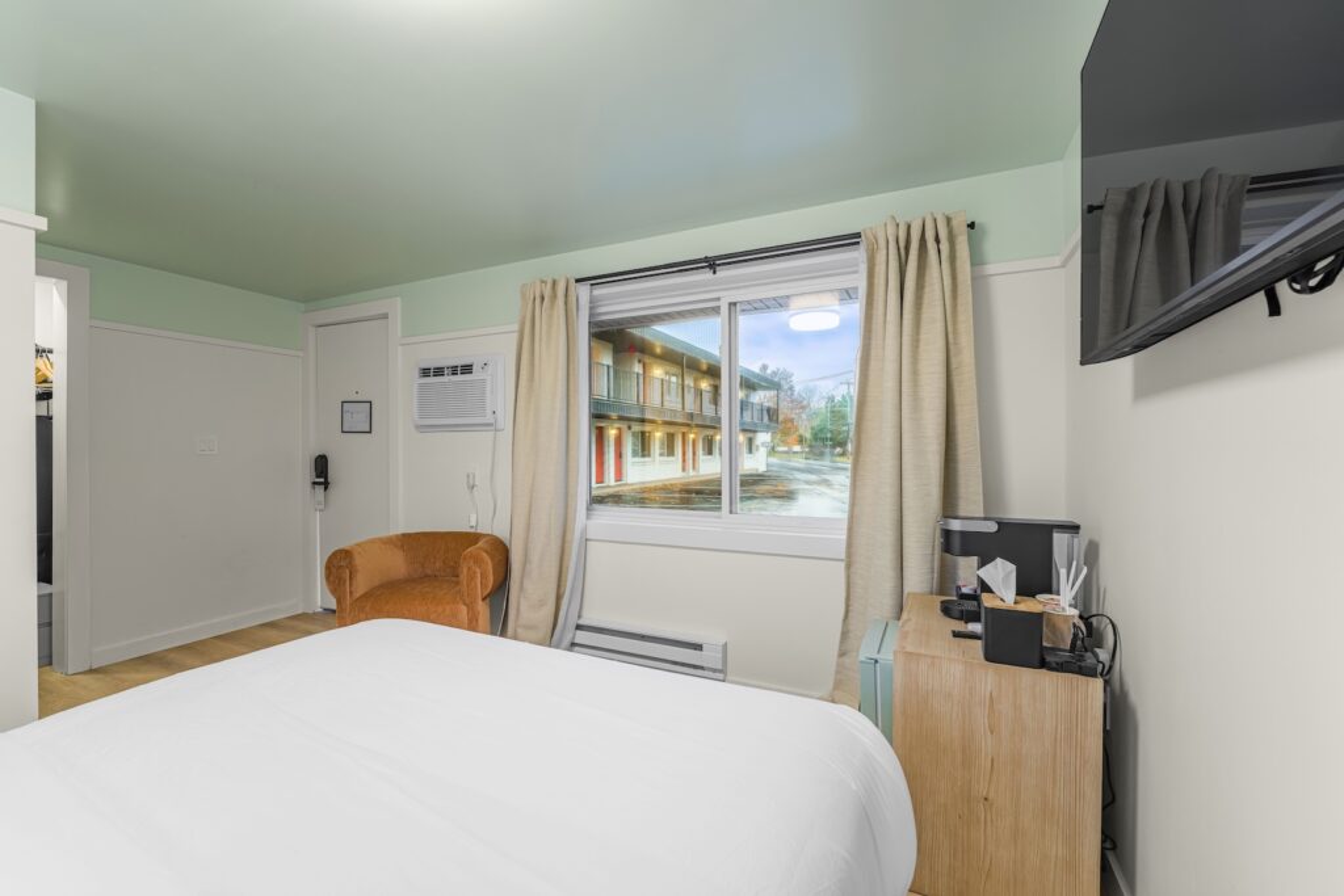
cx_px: 672
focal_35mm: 14
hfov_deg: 104.2
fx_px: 523
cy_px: 448
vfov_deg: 81.2
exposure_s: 1/3
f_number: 9
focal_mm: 14
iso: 250
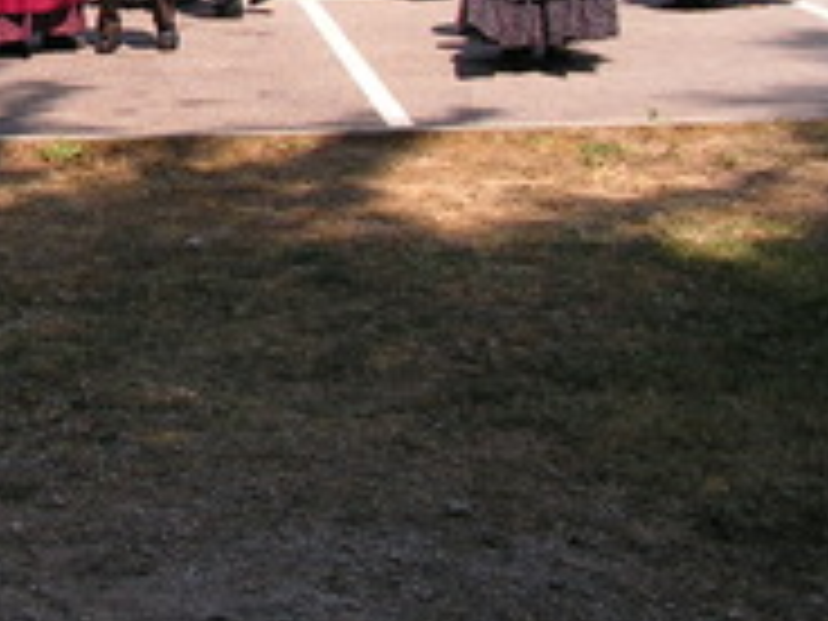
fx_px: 2105
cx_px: -81
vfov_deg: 16.3
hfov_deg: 21.2
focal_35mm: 88
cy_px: -58
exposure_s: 1/400
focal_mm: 6
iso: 64
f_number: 4.8
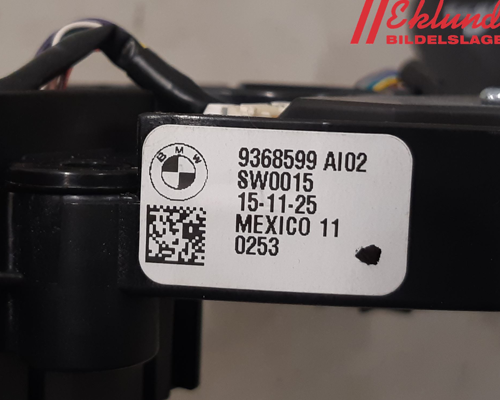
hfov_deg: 62.2
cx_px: 240
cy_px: 205
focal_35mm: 28
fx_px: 414
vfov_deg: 51.5
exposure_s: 1/50
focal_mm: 3.93
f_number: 1.7
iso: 100
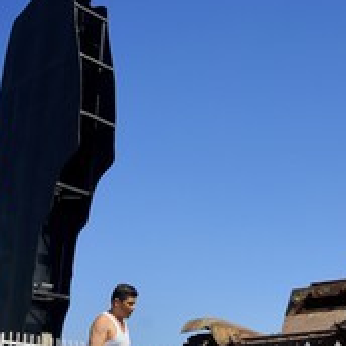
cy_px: 175
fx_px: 656
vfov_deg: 29.6
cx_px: 213
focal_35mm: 58
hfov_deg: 29.5
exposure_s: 1/320
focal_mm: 18.5
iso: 200
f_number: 11
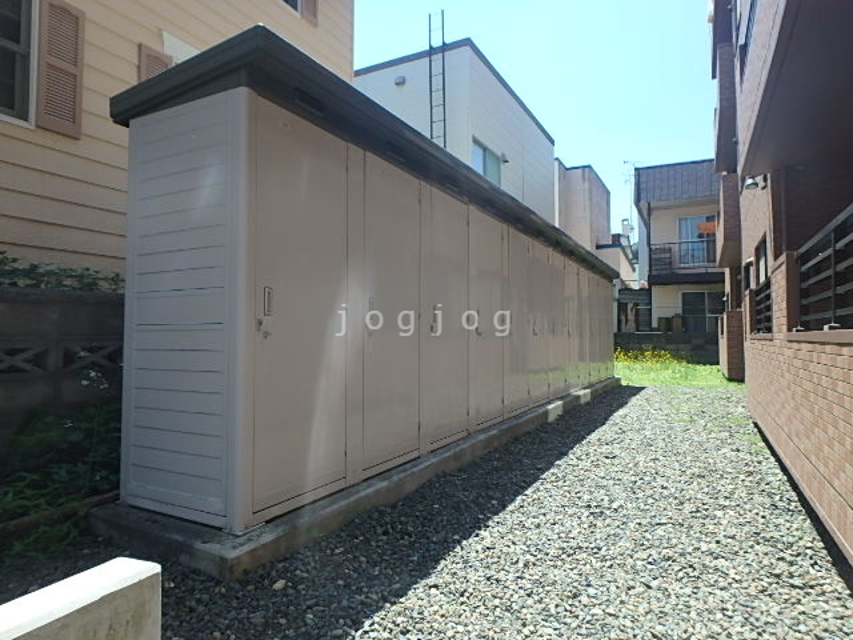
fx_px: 517
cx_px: 426
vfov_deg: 63.4
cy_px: 320
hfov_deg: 79.0
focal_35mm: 21
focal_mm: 3.7
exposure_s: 1/500
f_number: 3.5
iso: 125
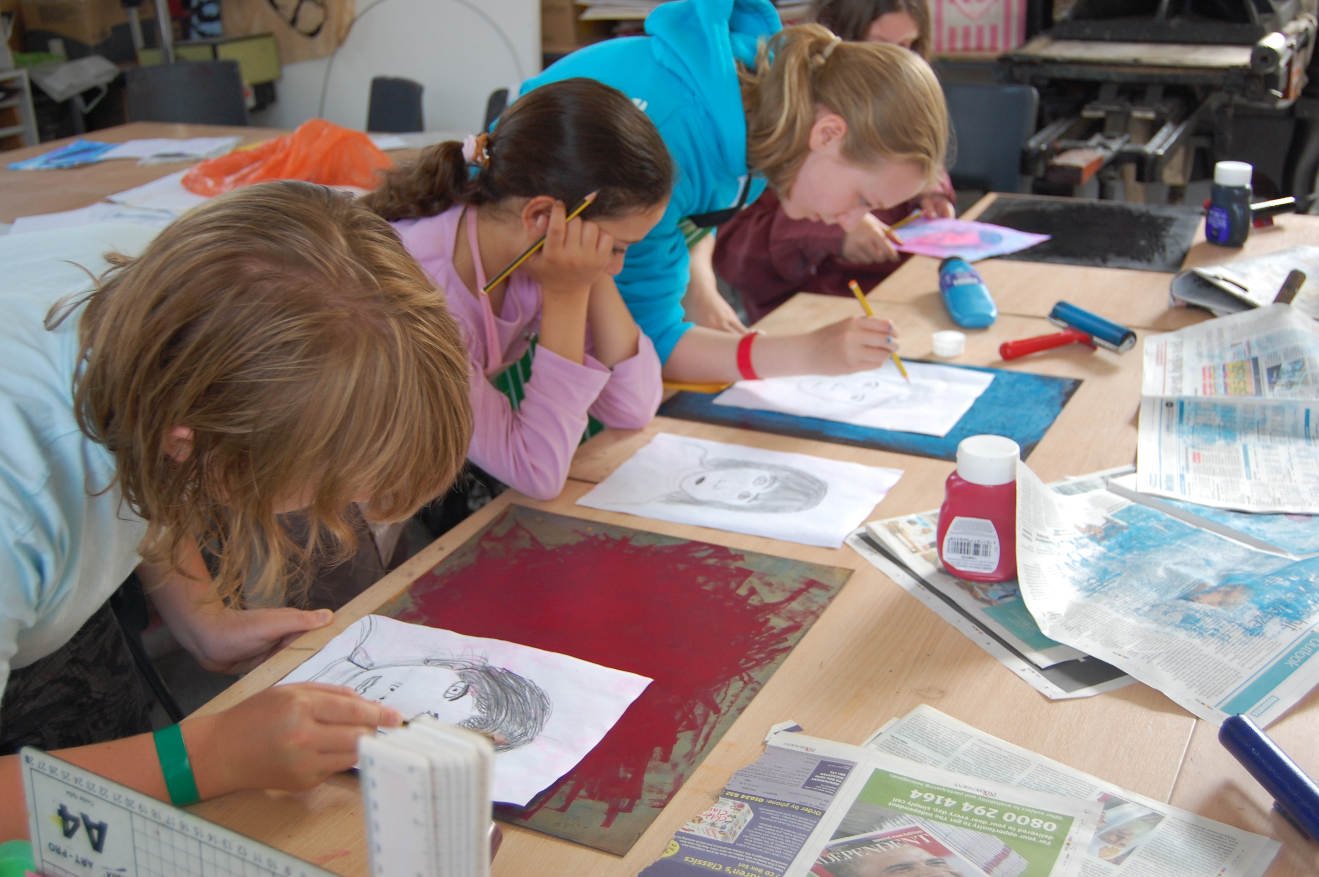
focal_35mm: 39
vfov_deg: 34.1
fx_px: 1428
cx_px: 660
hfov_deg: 49.6
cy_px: 438
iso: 400
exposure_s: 1/50
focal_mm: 26
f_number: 4.2
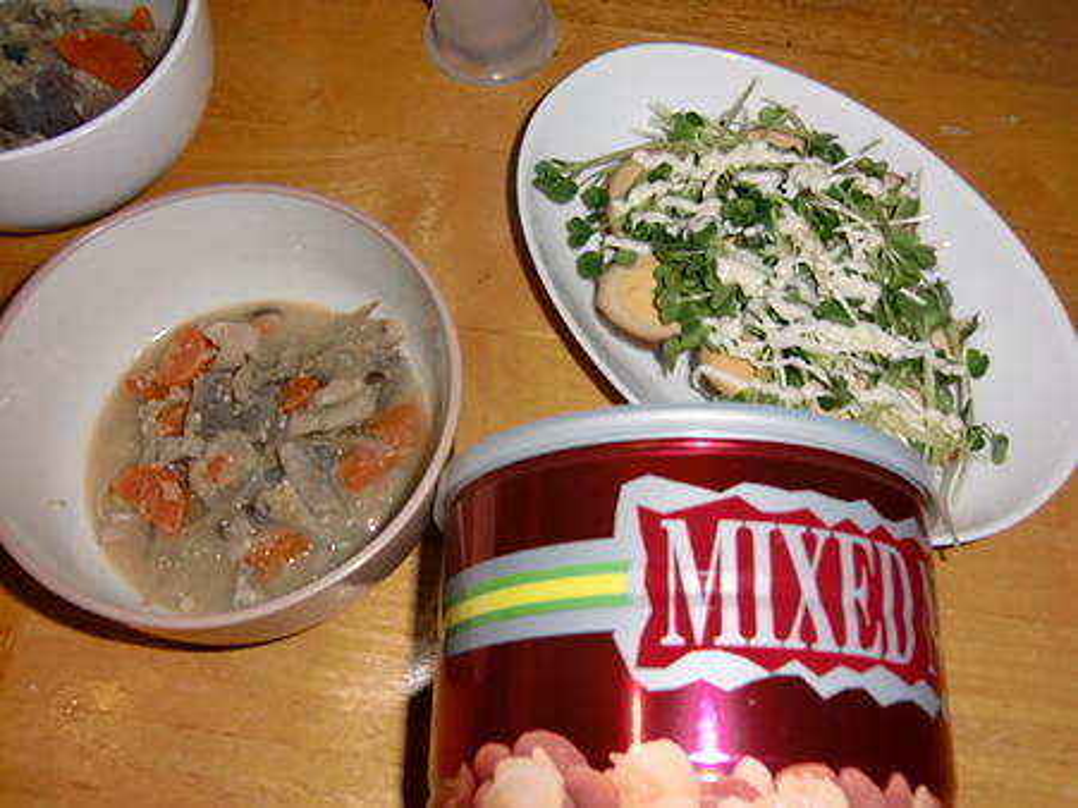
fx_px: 1059
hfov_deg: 54.0
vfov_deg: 41.8
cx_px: 539
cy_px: 404
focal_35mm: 34
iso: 125
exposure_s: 1/25
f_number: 3.6
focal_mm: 6.1
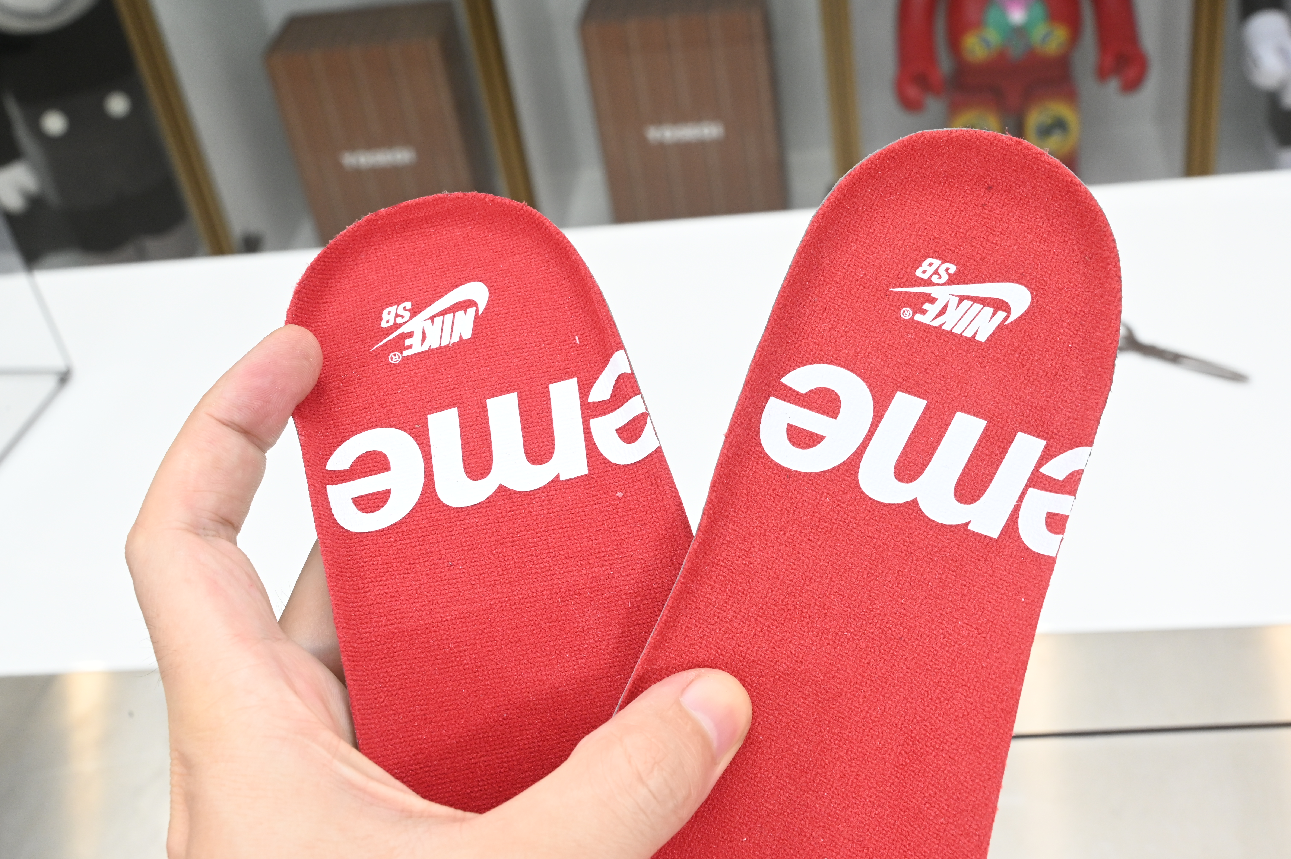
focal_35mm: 45
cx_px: 646
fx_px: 1613
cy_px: 430
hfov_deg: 43.6
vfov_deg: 29.8
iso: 2000
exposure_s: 1/50
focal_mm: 45
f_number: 14
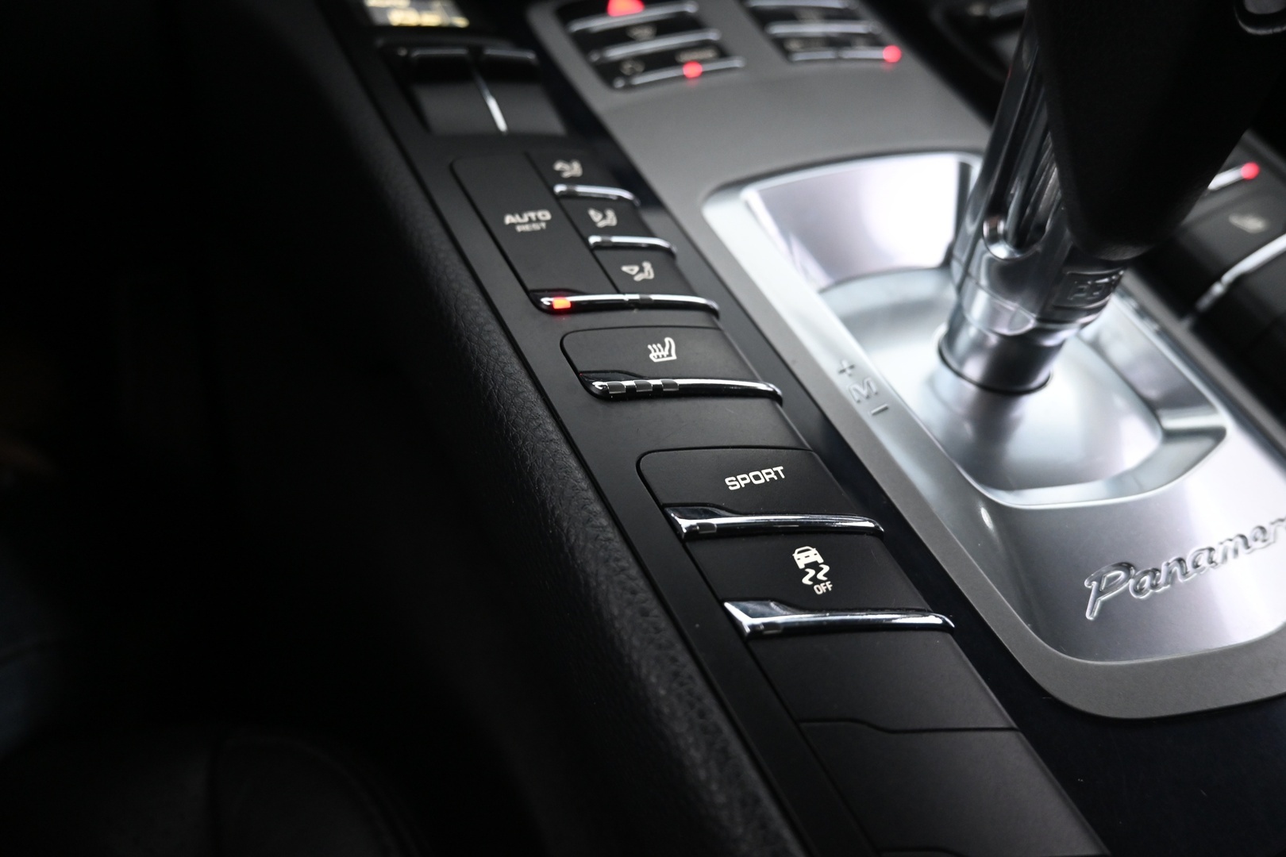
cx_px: 643
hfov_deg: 73.7
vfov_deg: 53.1
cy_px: 428
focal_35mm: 24
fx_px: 857
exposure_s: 1/25
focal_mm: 16
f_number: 3.5
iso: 1800
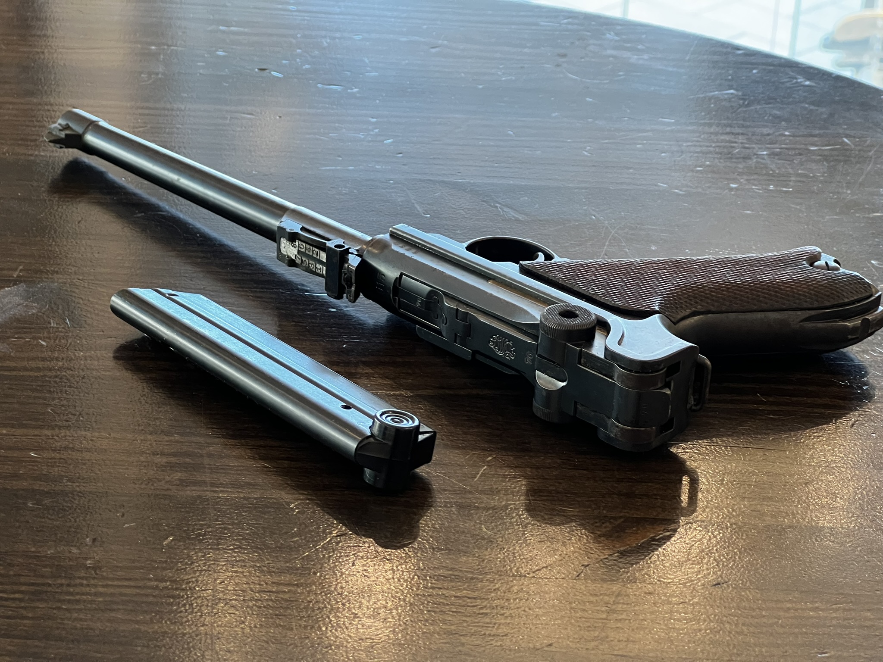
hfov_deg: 25.3
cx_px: 442
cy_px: 331
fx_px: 1964
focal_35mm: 77
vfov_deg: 19.1
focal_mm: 9
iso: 320
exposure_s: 1/50
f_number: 2.8
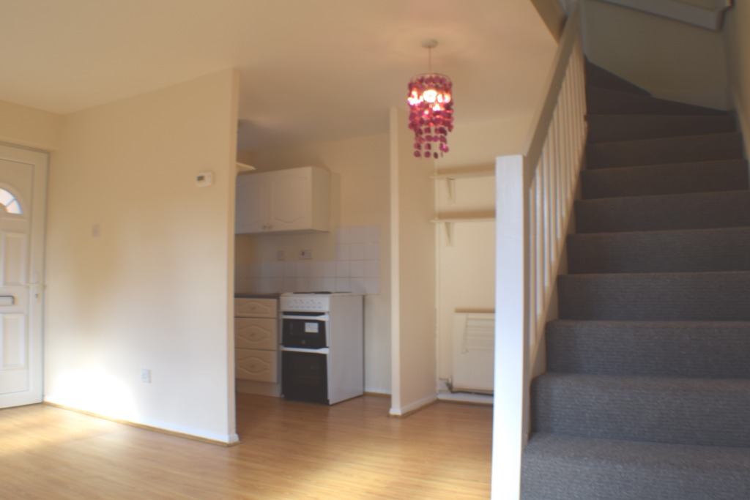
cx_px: 375
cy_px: 250
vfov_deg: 36.9
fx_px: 750
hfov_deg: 53.1
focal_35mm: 36
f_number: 10
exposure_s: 1/6
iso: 100
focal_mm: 24
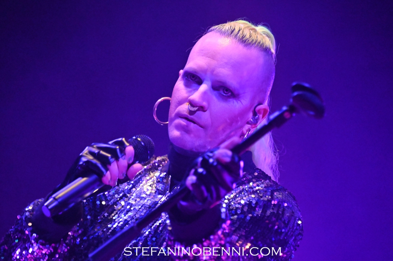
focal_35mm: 200
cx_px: 196
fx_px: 2181
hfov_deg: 10.3
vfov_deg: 6.9
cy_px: 130
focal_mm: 200
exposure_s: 1/500
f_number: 5.6
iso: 16000
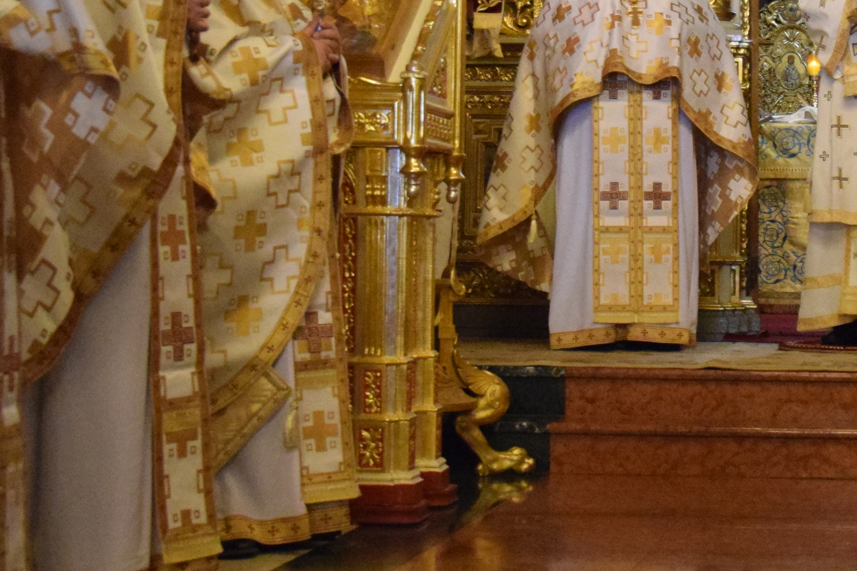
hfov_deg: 21.0
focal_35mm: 95
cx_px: 782
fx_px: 2261
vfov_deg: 14.4
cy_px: 155
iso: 4500
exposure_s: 1/60
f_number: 3.8
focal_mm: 22
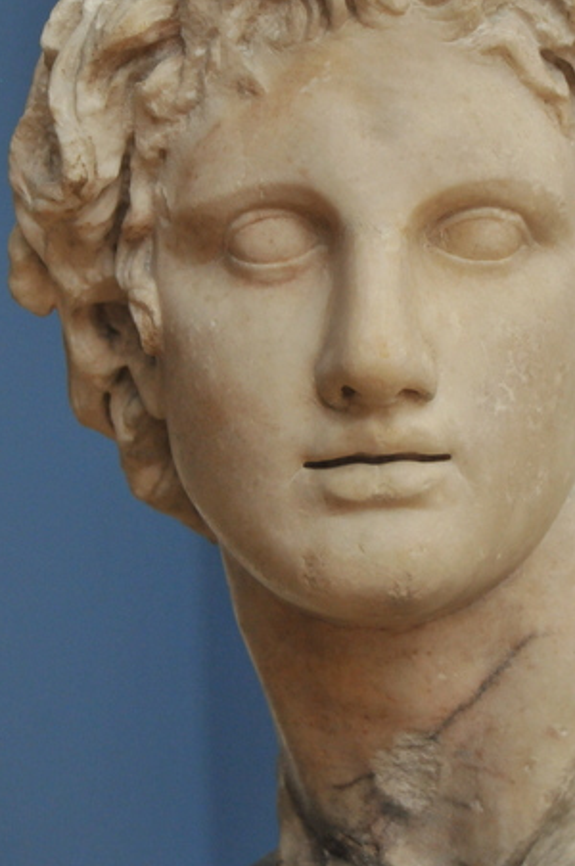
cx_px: 367
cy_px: 289
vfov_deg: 20.2
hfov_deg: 13.5
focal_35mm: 101
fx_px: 2427
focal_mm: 46
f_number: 4.5
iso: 1000
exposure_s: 1/80
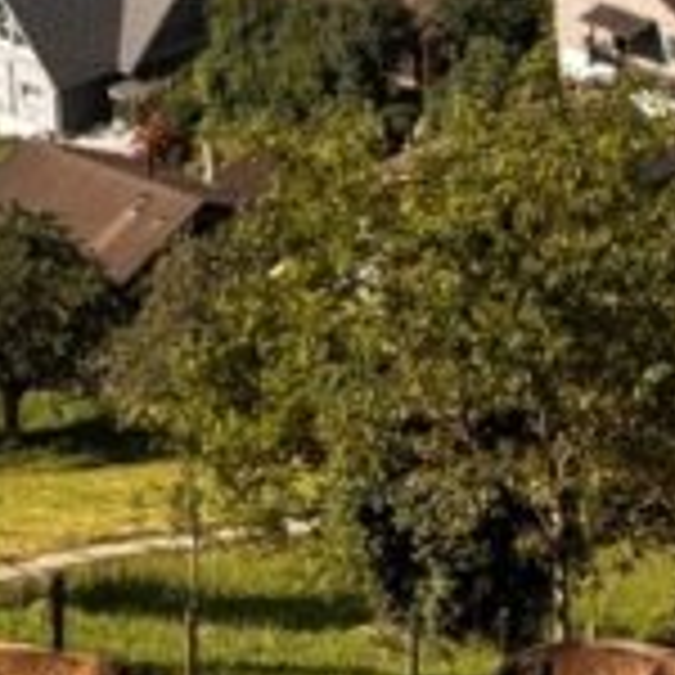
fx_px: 4986
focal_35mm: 226
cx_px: 274
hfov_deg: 7.7
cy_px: -360
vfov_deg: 7.6
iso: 64
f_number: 1.78
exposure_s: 1/2415
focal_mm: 6.76
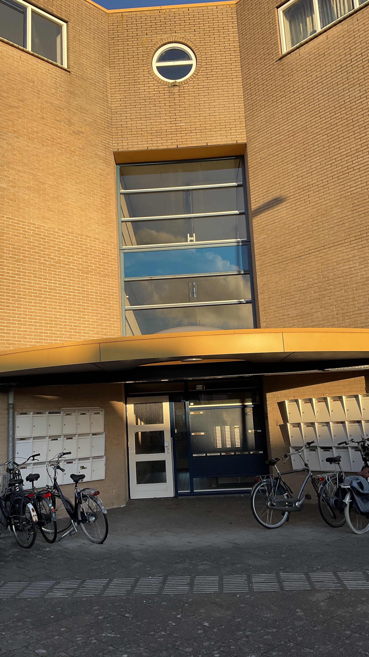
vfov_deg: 61.0
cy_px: 332
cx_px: 175
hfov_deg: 36.7
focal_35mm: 32
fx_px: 557
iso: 16
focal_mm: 3
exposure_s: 1/728
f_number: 1.8
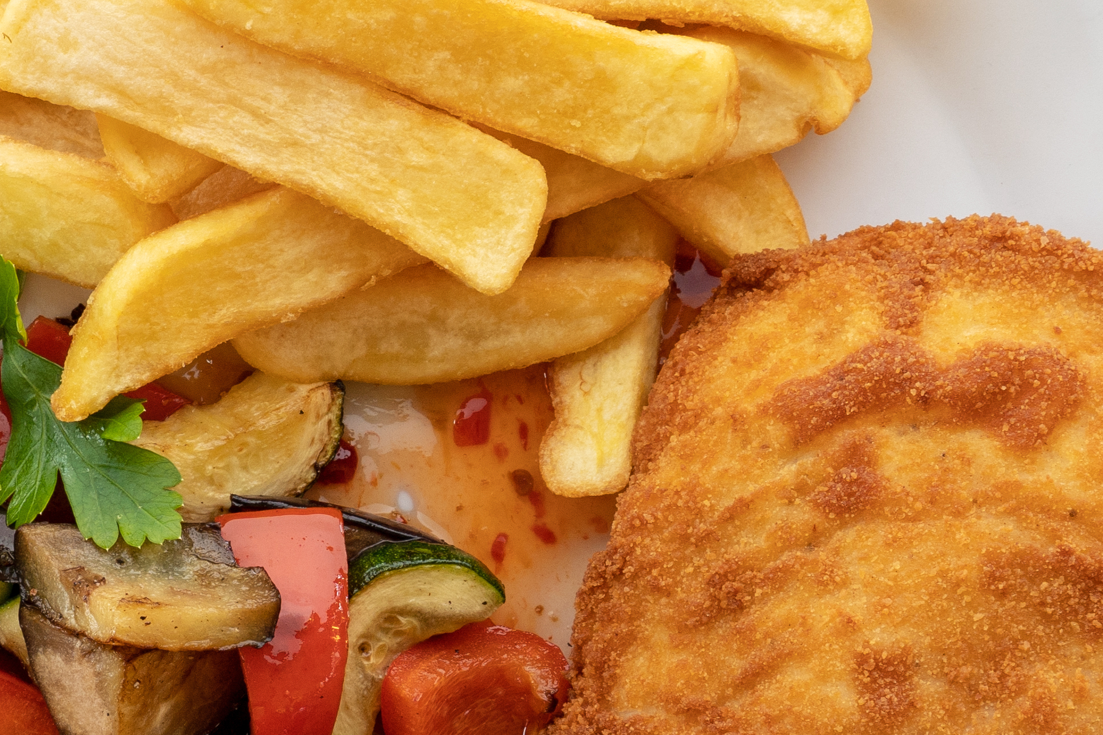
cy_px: 425
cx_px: 320
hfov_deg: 15.0
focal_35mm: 136
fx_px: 4167
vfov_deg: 10.1
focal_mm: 44
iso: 320
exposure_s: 1.5
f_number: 13
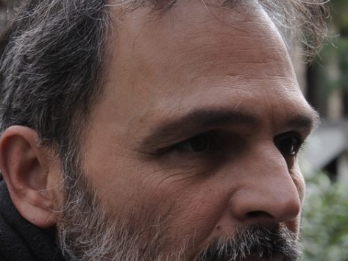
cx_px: 163
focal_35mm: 134
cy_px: 186
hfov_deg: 14.7
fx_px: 1347
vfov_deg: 11.1
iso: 400
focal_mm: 55
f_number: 7.1
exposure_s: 1/125
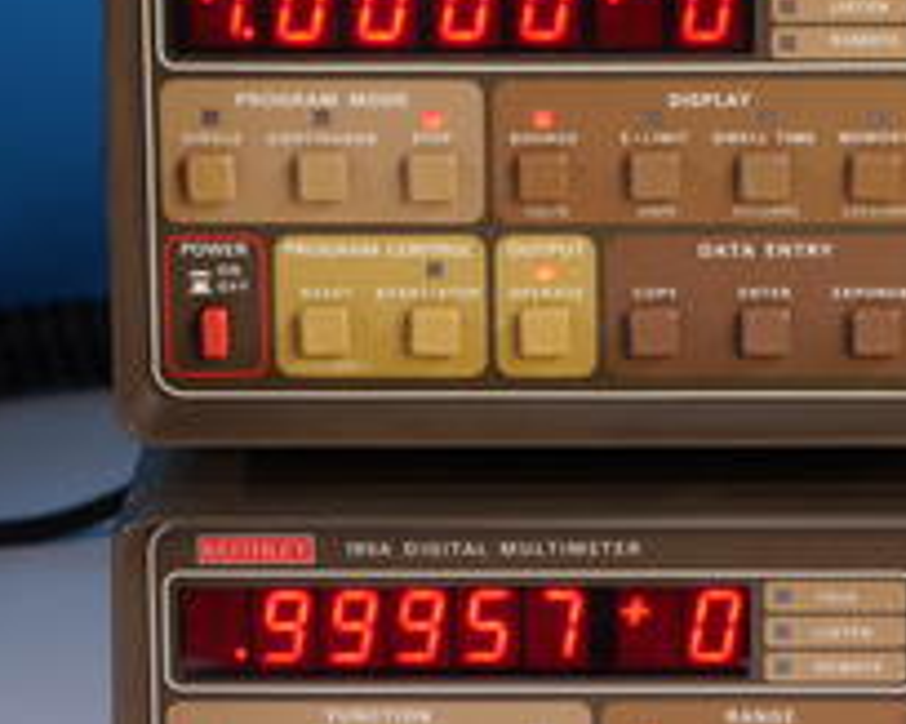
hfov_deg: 6.9
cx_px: 697
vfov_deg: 5.5
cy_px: 493
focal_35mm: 279
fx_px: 7478
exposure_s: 1/2.5
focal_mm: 73
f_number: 8
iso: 200
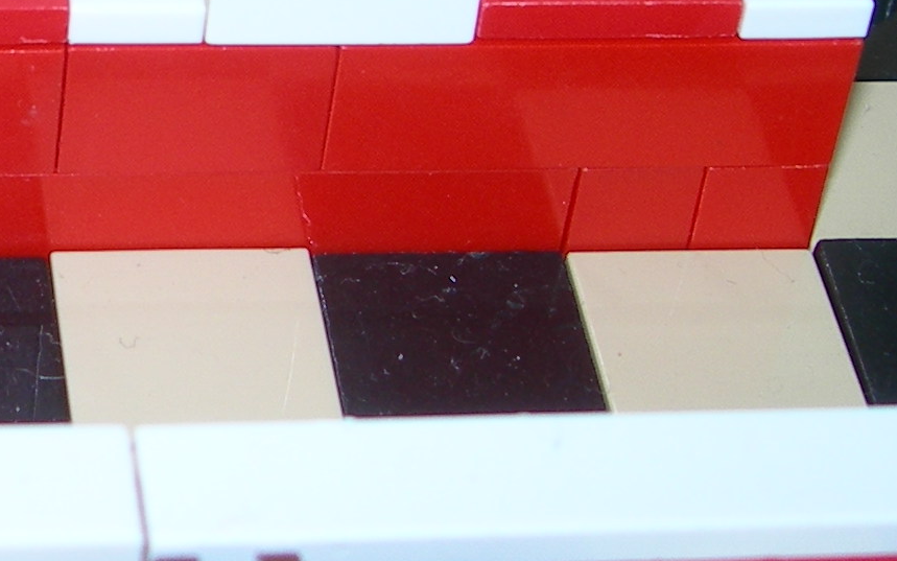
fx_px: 3520
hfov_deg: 14.1
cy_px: -7
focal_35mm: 144
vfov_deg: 9.0
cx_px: -140
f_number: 2.8
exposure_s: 1/60.1
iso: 50
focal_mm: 7.8
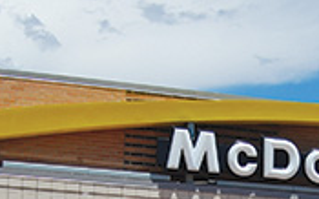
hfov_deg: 16.5
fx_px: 1094
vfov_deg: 10.0
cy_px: 320
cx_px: 250
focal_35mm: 126
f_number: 10
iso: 200
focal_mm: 24
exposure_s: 1/400
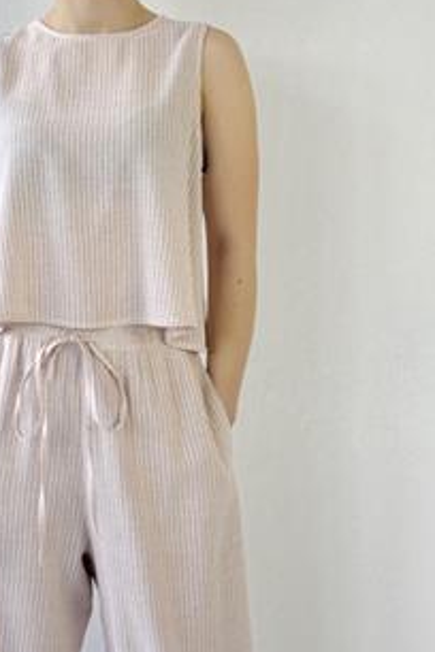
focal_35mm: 87
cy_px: 197
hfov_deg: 15.6
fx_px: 1577
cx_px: 96
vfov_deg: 23.2
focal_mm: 6.76
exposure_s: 1/190
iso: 64
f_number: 1.78
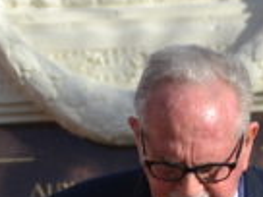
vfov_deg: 3.0
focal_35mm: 491
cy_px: 272
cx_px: 207
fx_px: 3730
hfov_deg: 4.0
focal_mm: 66
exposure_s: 1/500
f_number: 5.6
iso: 140
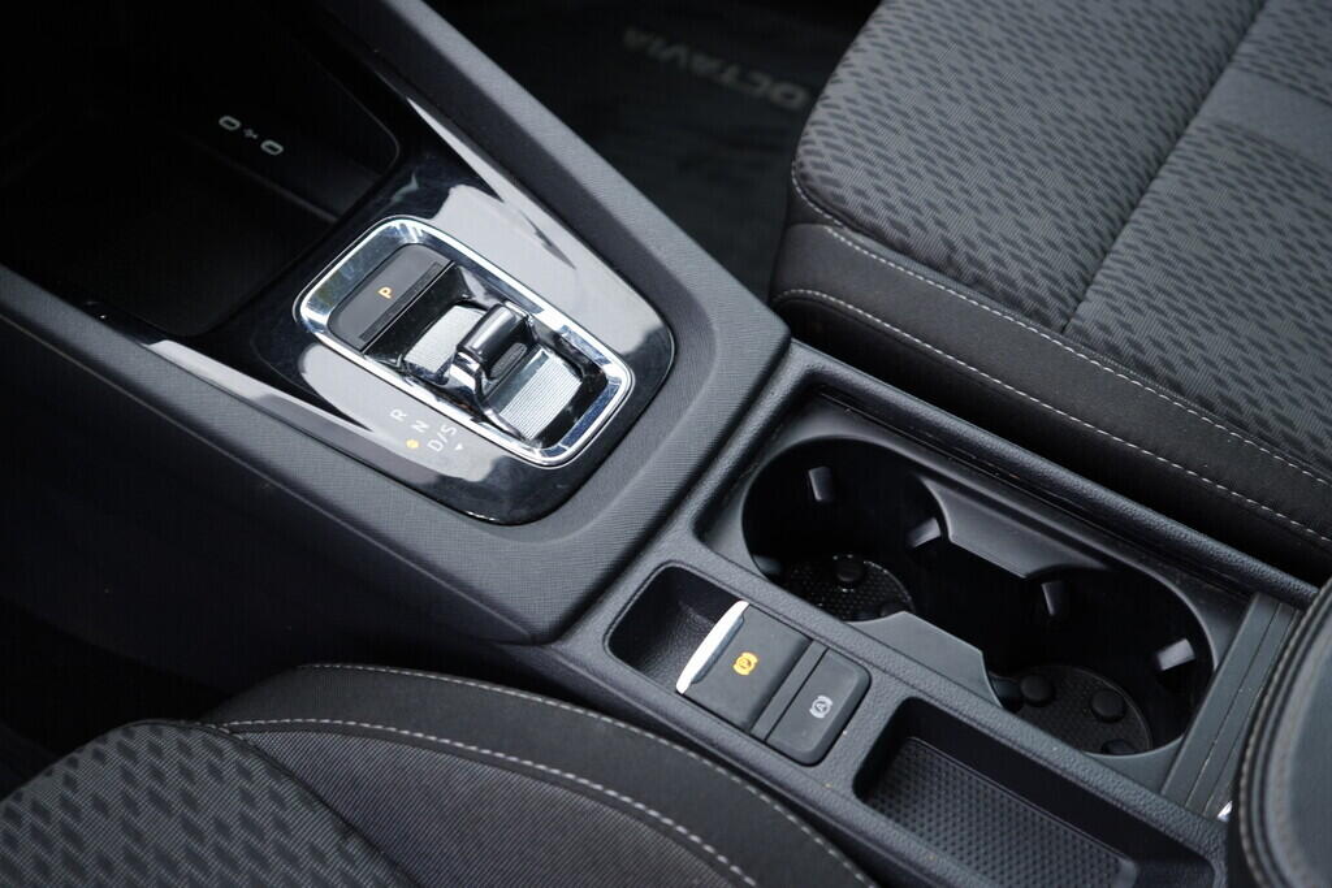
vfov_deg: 36.9
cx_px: 666
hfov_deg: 53.1
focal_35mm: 36
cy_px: 444
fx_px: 1332
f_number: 2.8
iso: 250
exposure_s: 1/40
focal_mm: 24
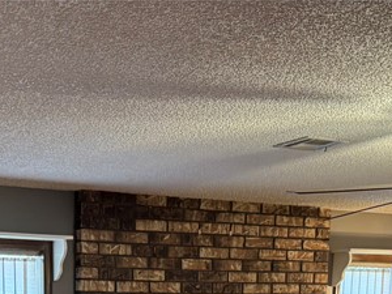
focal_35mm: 82
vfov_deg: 15.8
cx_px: 94
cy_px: 500
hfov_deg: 23.6
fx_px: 929
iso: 500
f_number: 1.78
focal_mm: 6.76
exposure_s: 1/60
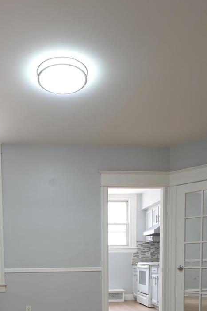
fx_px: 302
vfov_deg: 48.1
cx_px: 71
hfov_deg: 37.5
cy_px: 286
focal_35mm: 35
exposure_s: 1/3
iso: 100
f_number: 9
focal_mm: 16
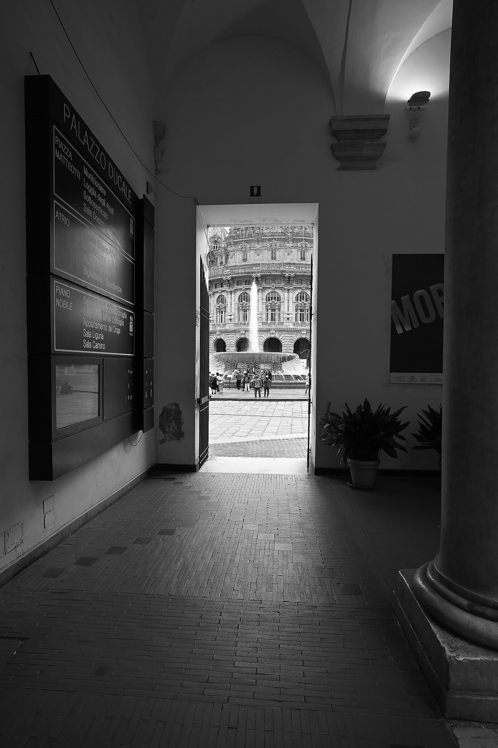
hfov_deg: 63.2
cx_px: 249
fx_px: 405
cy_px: 374
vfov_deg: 85.4
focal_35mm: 20
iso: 400
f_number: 8
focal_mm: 13
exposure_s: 1/100
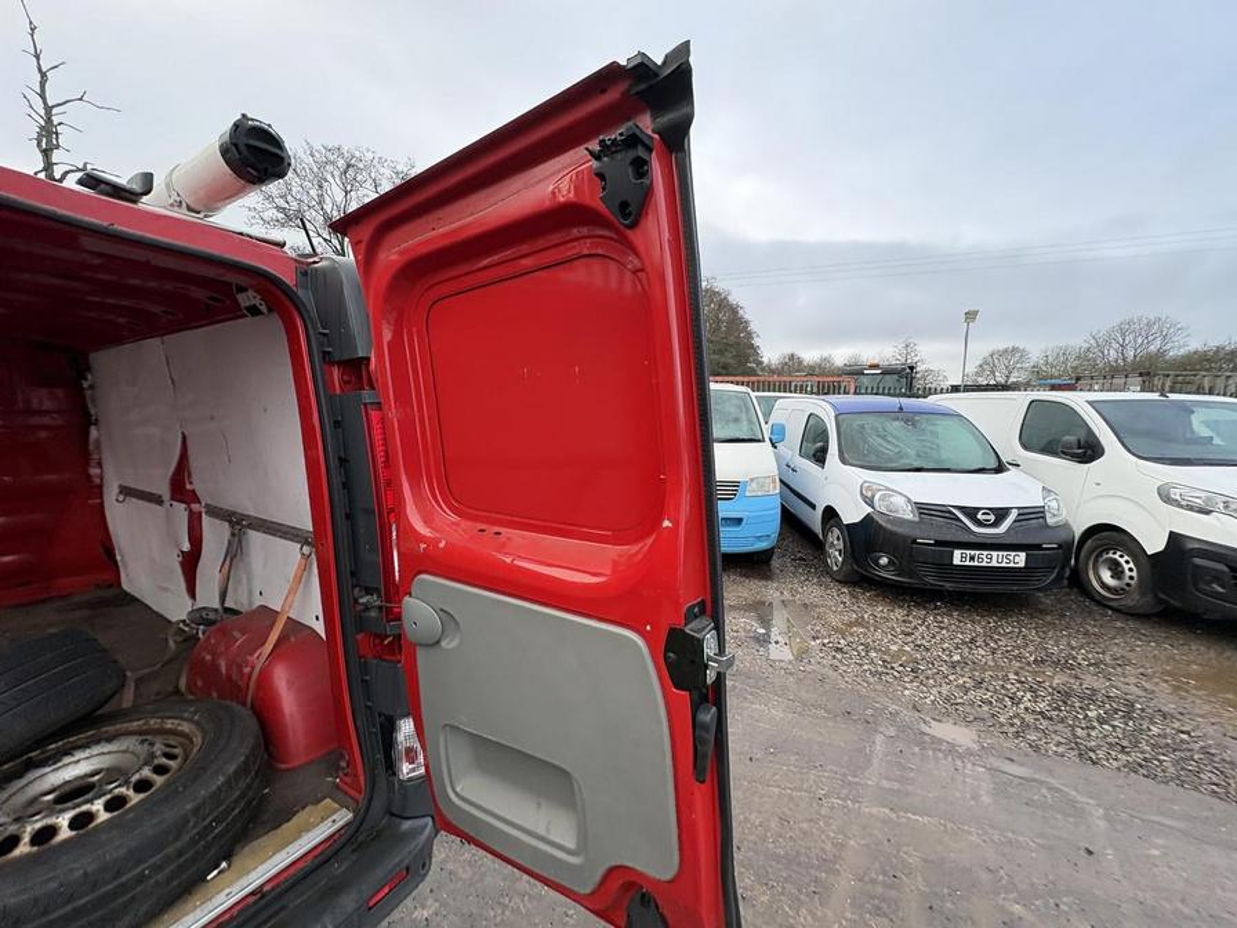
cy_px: 464
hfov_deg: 102.1
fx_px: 500
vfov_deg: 85.7
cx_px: 618
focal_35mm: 14
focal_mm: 2.22
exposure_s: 1/128
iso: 64
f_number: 2.2
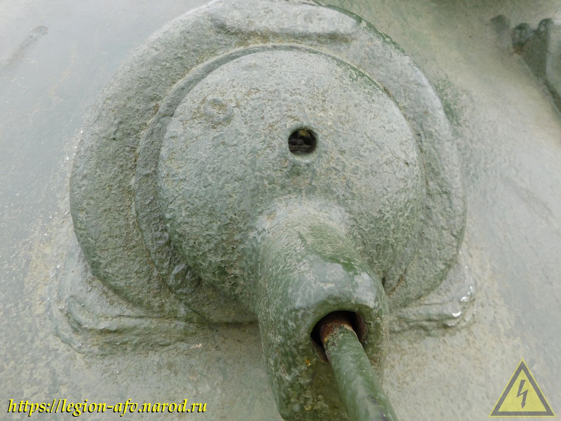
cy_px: 210
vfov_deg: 56.8
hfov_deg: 71.6
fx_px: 389
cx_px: 280
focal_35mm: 24
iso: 125
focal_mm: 4.1
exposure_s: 1/200
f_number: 3
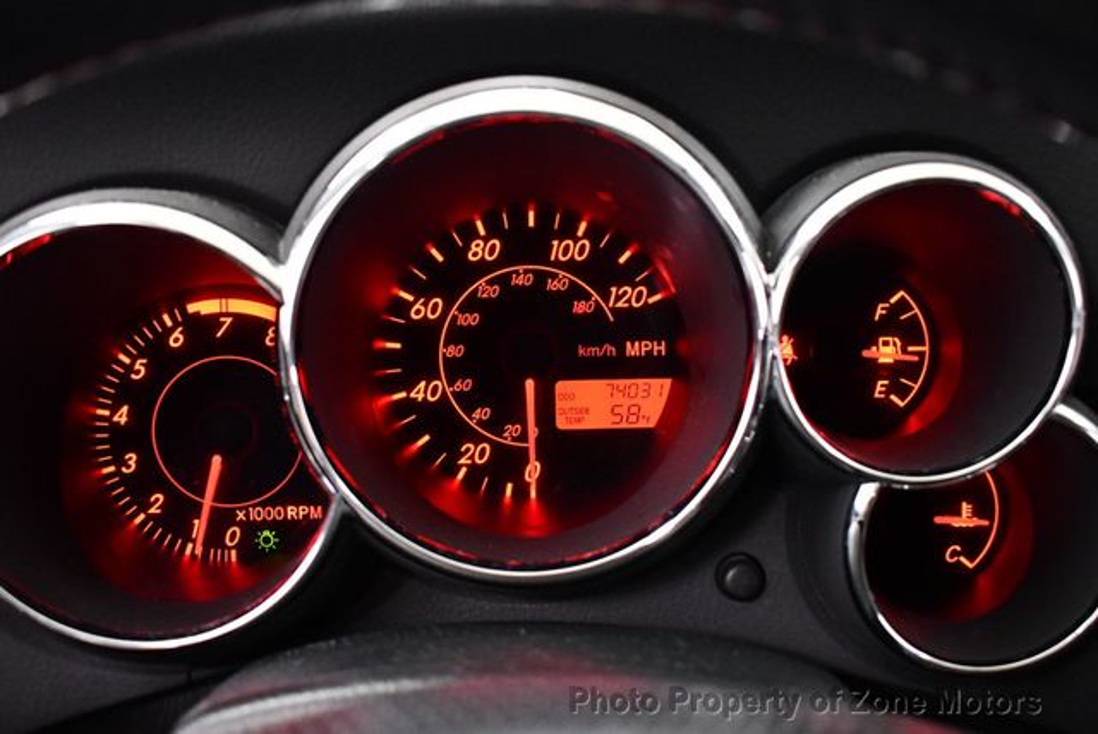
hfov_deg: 53.1
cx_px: 549
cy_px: 367
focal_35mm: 36
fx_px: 1099
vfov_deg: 36.9
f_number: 3.5
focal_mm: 18
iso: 3200
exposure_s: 1/100
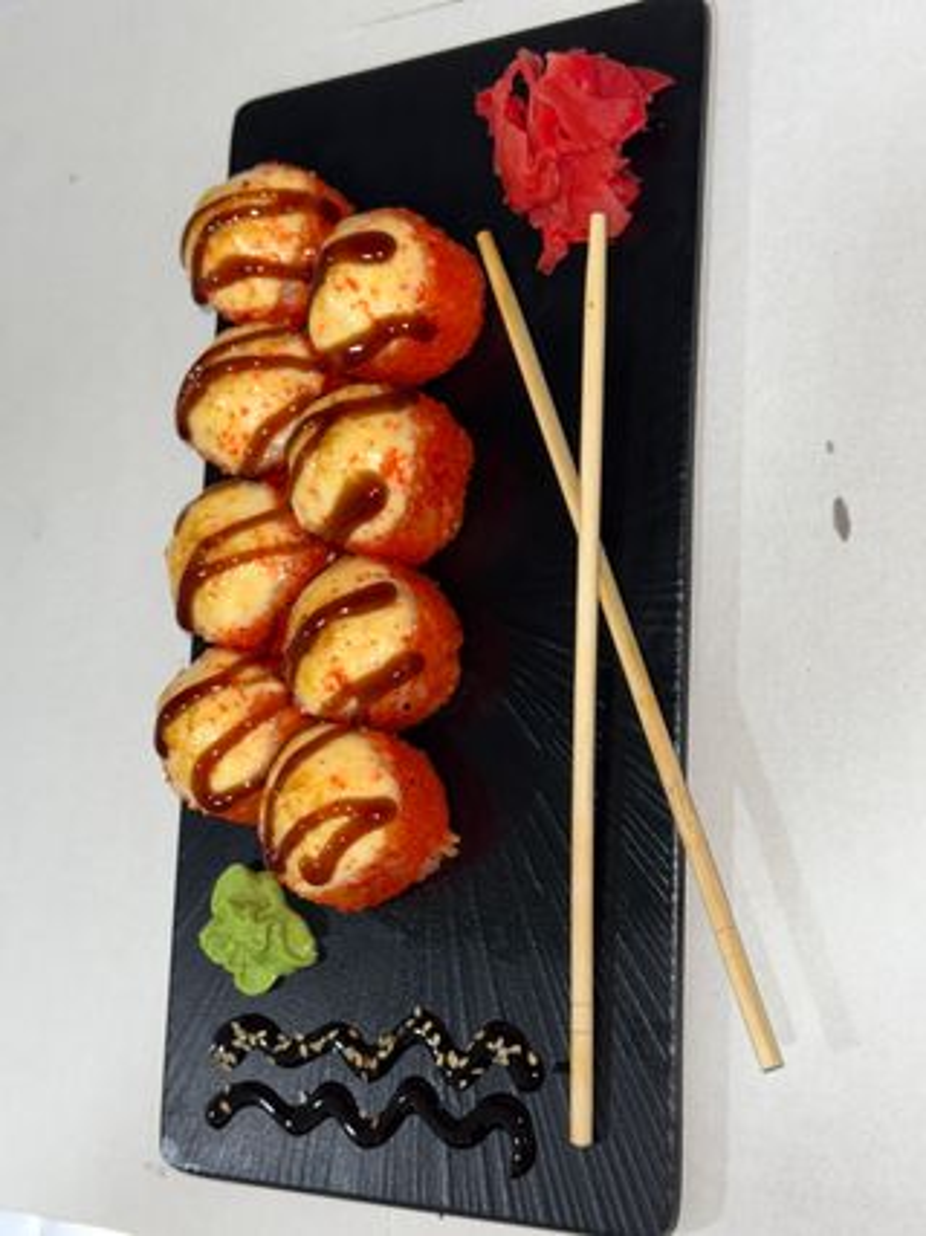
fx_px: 1713
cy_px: 618
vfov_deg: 39.7
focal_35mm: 48
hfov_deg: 30.3
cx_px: 463
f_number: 1.78
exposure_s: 1/46
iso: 50
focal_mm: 6.76
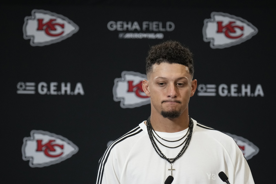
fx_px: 1802
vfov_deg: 5.8
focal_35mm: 235
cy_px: 92
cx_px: 138
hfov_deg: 8.8
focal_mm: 157
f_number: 2.8
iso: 3200
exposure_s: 1/400
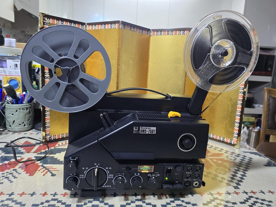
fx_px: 183
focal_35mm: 23
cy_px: 104
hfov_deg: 73.9
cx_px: 138
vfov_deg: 58.9
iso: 640
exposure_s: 1/120
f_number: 1.7
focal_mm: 6.3
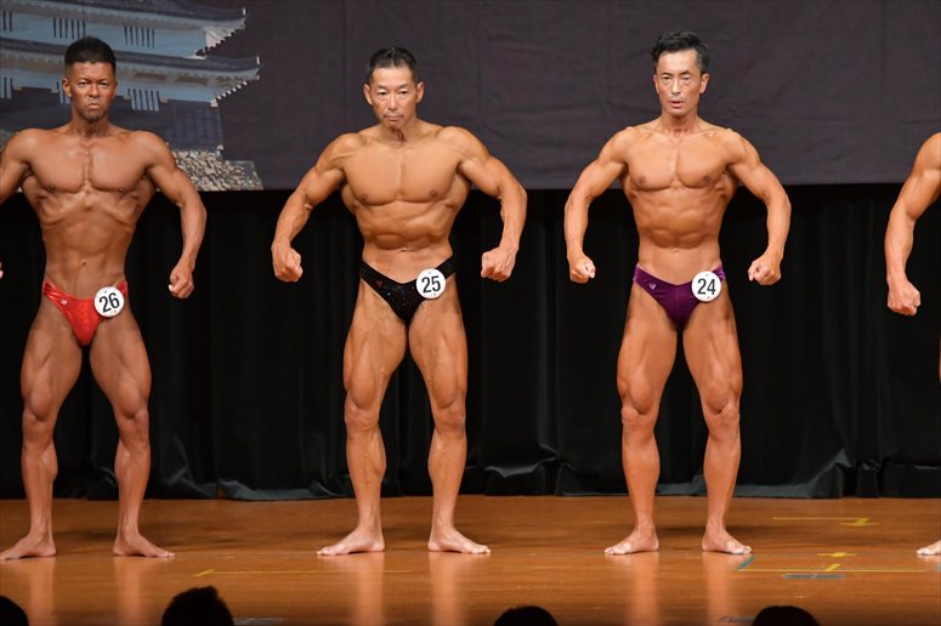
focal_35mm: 285
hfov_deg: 7.2
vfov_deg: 4.8
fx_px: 7446
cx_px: 470
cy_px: 313
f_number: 5.6
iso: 5000
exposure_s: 1/400
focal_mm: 190
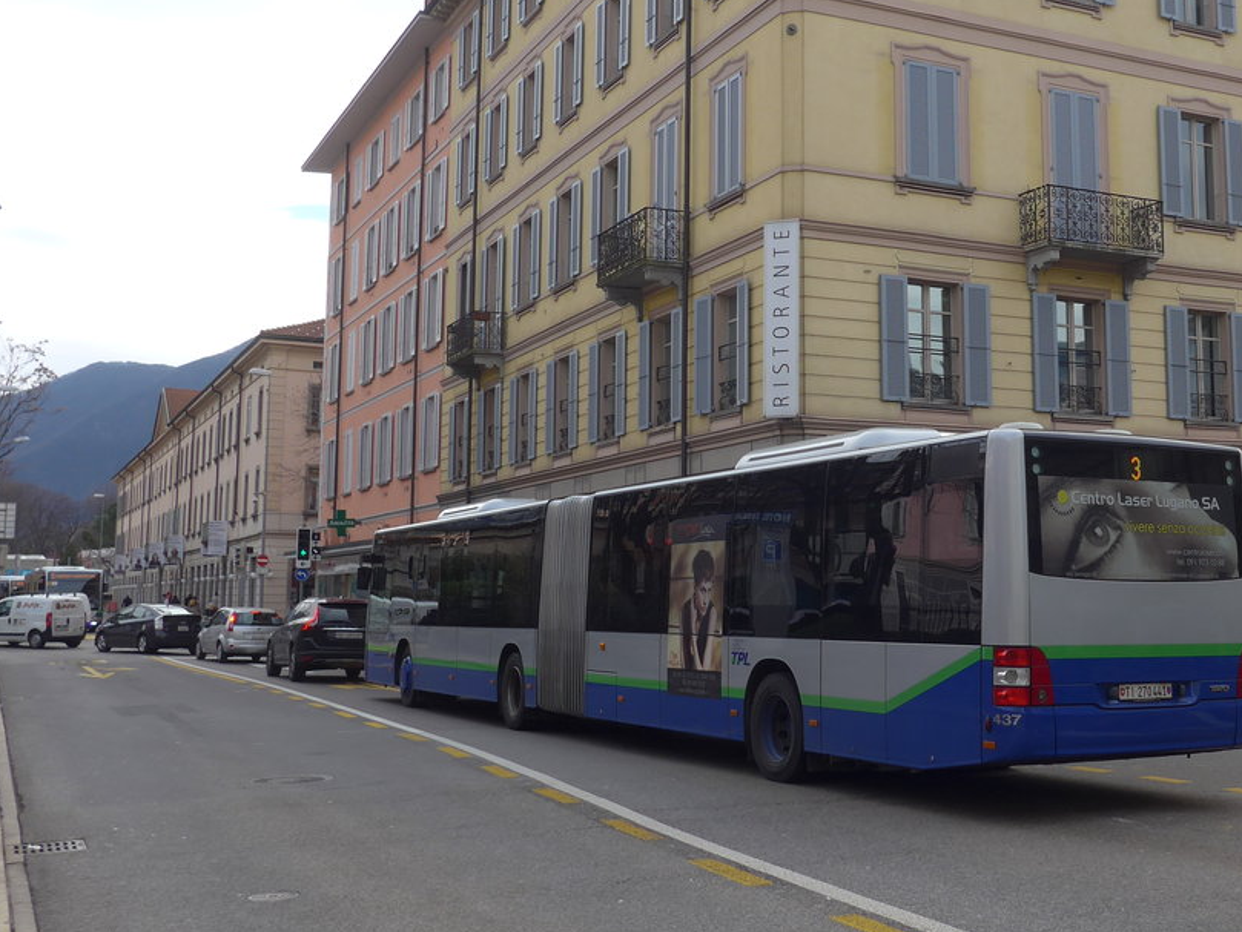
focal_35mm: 43
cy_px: 401
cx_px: 866
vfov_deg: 33.6
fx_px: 1543
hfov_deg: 43.0
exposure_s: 1/640
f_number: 2.8
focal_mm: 6
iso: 80
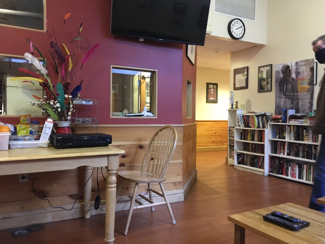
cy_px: 122
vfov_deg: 48.2
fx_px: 272
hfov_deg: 61.7
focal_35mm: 29
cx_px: 162
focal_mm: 4.15
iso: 320
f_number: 2.2
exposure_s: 1/15
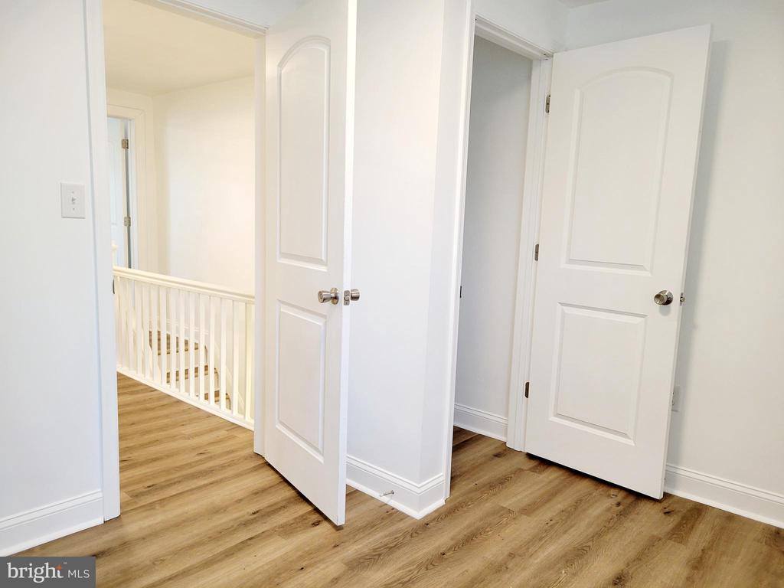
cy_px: 294
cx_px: 392
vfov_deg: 53.1
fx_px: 589
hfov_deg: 67.3
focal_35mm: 26
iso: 200
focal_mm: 5.4
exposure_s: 1/120
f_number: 1.8
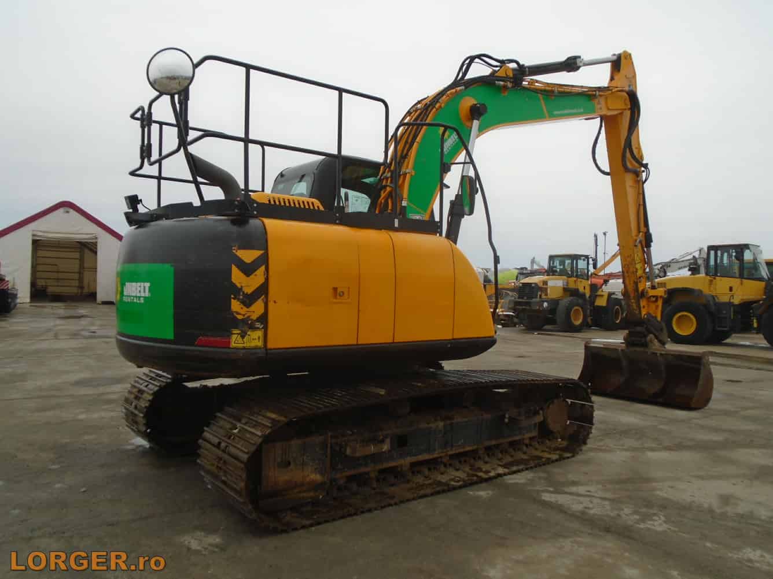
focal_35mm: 26
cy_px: 290
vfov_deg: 53.1
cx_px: 386
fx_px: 581
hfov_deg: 67.3
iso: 100
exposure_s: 1/250
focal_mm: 4.6
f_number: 3.2
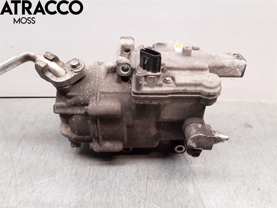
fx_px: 224
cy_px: 104
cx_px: 138
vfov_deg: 49.7
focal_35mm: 28
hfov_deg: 63.4
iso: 64
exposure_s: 1/50
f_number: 1.9
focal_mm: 2.91
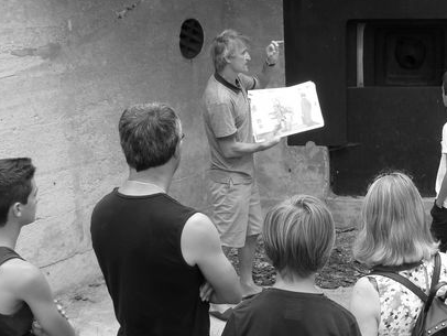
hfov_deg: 29.8
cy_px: 208
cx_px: 374
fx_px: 814
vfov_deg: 23.3
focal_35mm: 63
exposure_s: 1/125
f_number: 3.6
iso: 100
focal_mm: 5.6
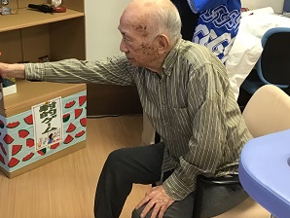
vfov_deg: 27.9
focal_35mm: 52
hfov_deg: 35.8
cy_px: 73
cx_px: 67
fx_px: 436
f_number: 2.4
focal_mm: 3.3
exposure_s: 1/30
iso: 100
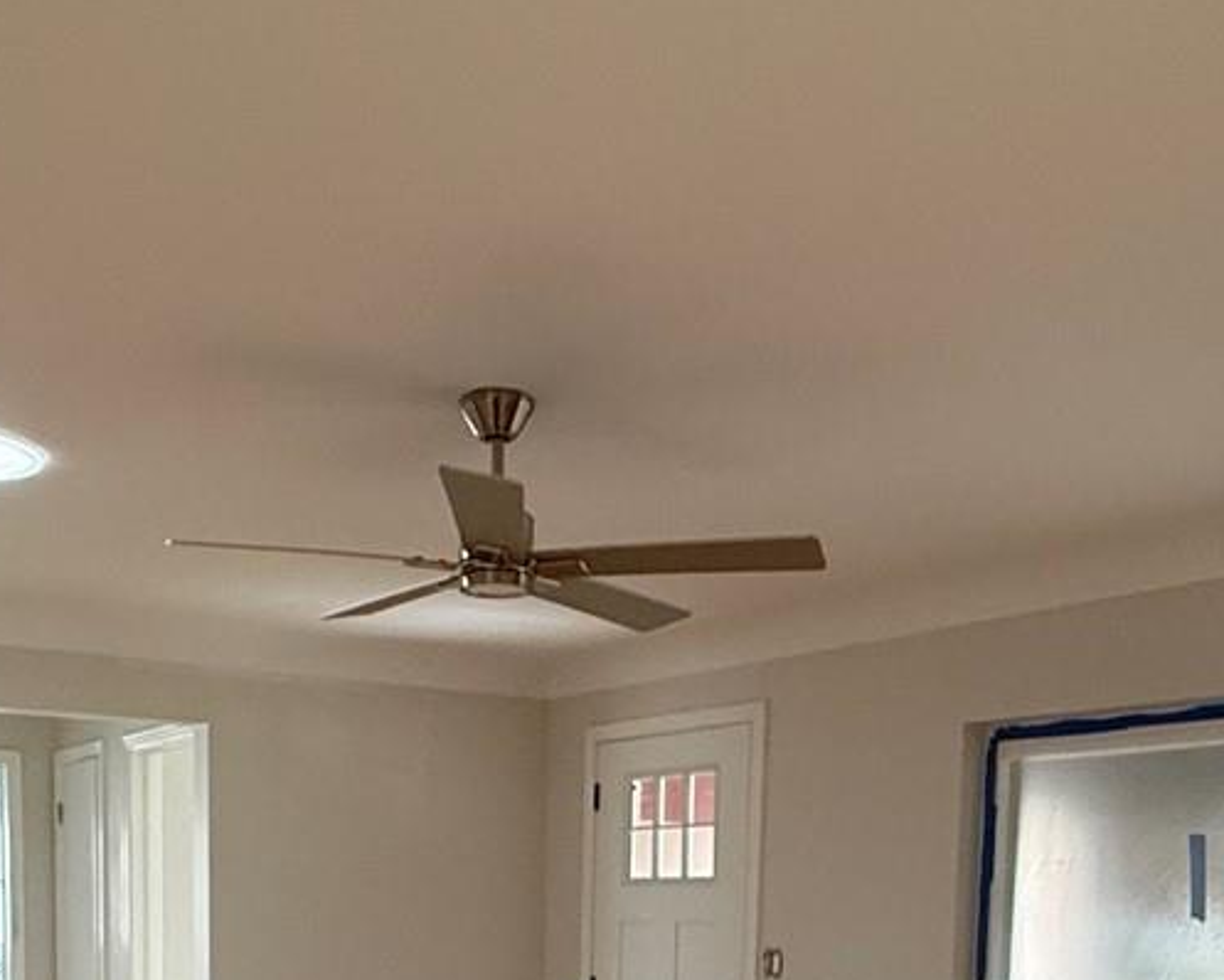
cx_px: 478
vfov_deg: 30.6
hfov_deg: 41.8
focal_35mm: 44
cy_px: 1071
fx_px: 1595
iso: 400
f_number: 2.2
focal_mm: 2.22
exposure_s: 1/60
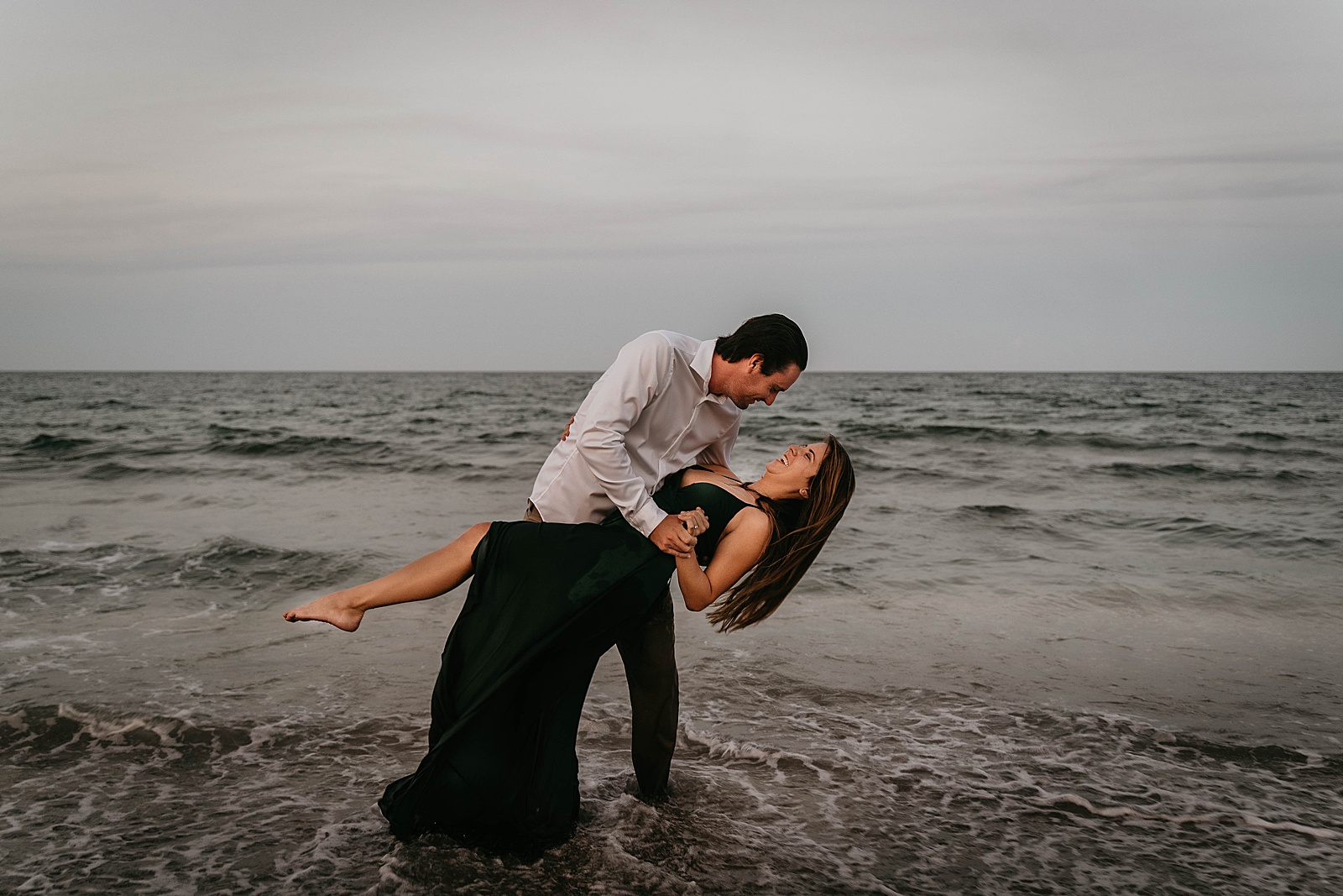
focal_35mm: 35
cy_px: 448
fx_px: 1306
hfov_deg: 54.4
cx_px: 672
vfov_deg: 37.9
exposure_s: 1/100
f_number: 2.8
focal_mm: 35
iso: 160
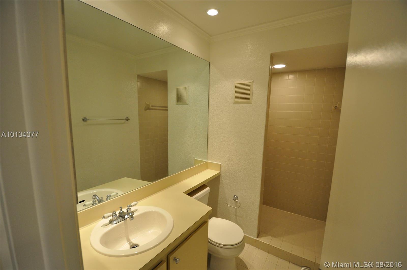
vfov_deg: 77.2
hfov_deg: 100.5
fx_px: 169
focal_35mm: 15
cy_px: 135
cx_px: 204
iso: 640
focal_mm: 10
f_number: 4
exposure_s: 1/60
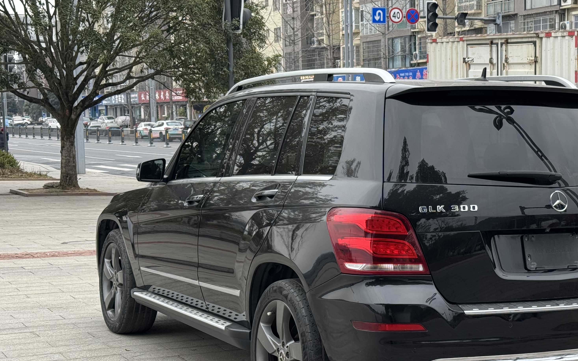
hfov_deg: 29.2
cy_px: 221
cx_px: 385
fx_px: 1103
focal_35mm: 70
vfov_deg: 18.6
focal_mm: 6.76
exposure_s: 1/491
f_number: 1.78
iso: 64
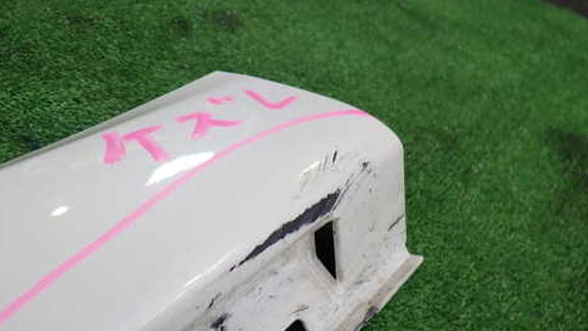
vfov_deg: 28.4
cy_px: 182
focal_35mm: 42
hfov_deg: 48.3
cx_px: 262
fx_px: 655
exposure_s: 1/125
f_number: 2.3
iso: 200
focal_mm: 5.4
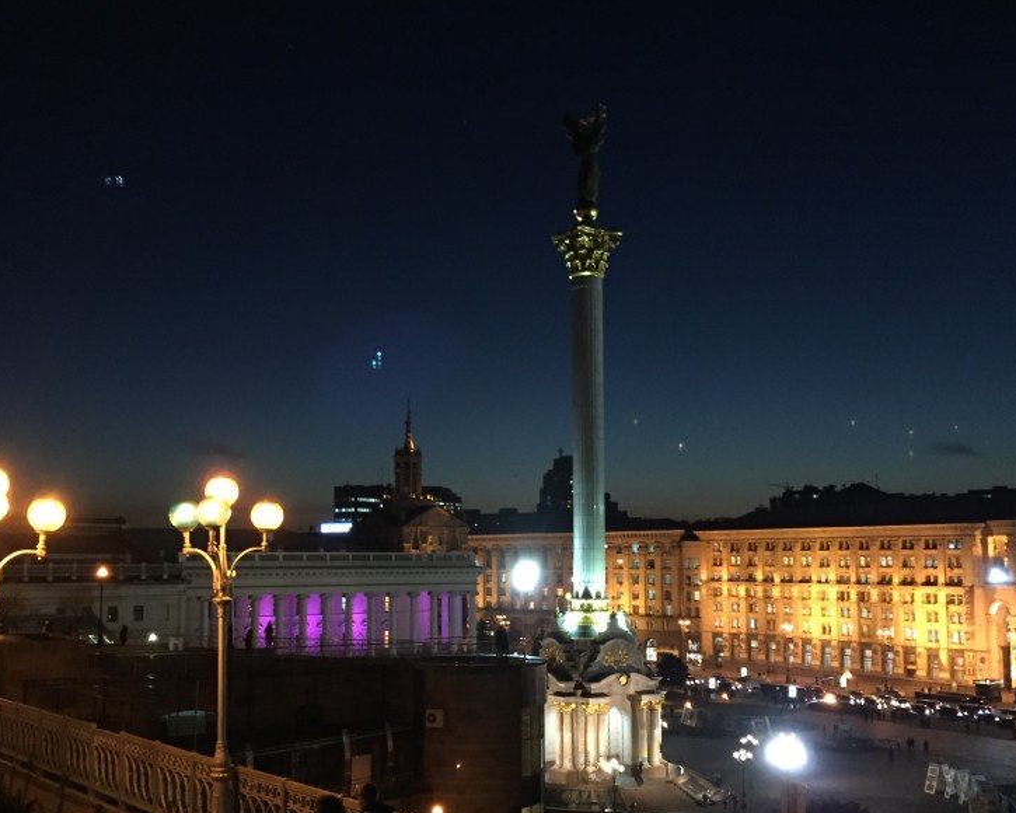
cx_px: 465
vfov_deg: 37.2
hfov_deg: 45.7
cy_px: 491
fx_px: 1203
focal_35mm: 40
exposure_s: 1/17
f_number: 2.2
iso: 250
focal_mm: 4.15
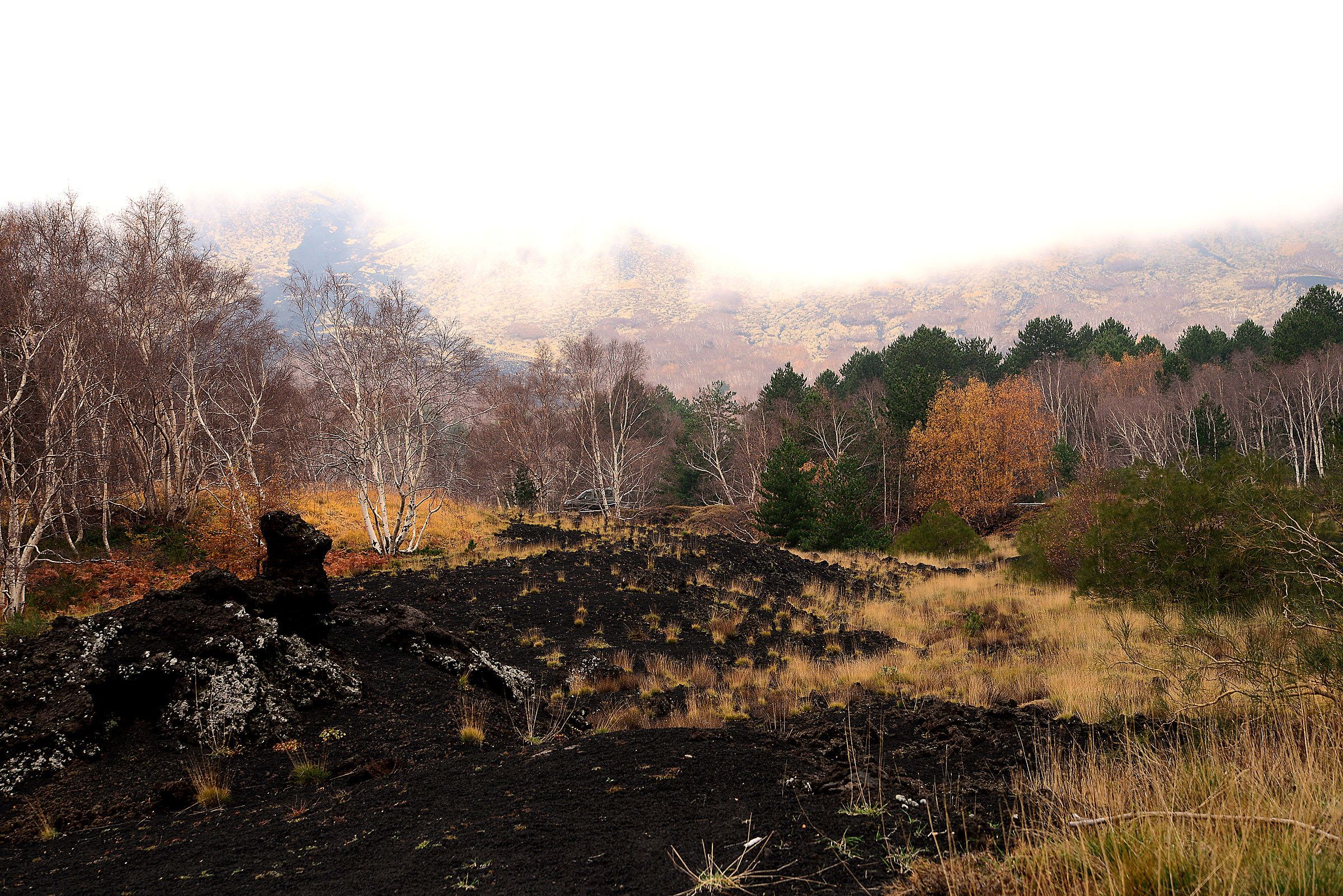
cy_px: 448
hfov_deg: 28.1
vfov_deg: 18.9
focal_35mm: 72
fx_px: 2687
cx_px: 672
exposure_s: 1/80
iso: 200
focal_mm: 72
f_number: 9
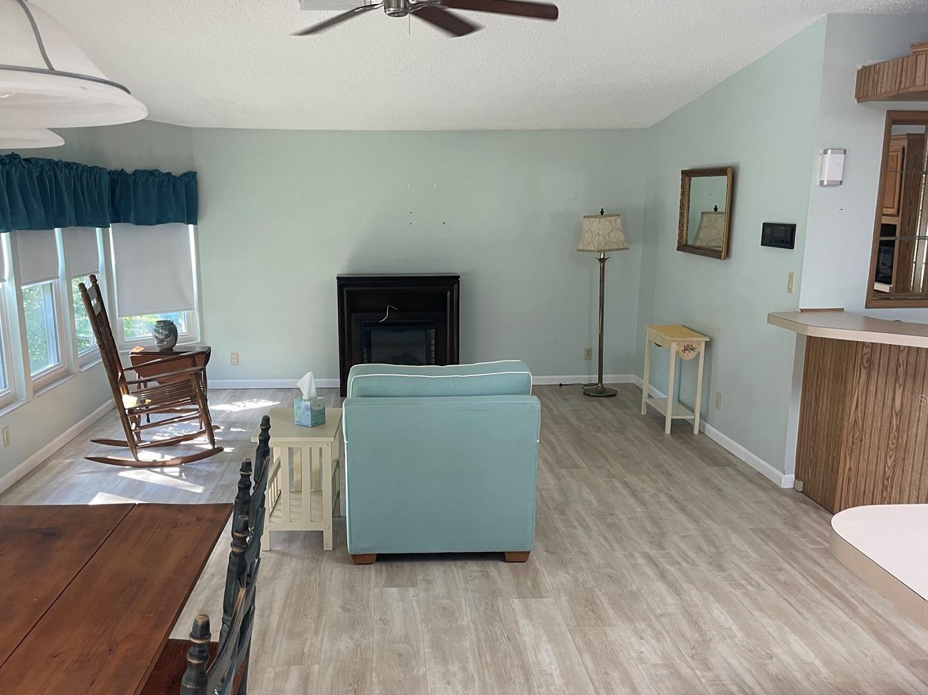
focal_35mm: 31
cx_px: 431
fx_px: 831
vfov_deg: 45.3
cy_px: 399
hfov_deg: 58.3
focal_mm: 4.2
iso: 100
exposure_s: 1/60
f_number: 1.6
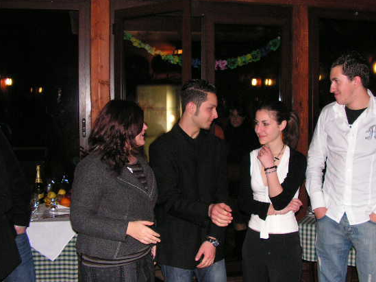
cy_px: 139
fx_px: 456
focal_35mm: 42
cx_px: 216
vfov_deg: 34.3
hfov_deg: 44.7
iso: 200
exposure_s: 1/40
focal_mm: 6
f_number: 3.2
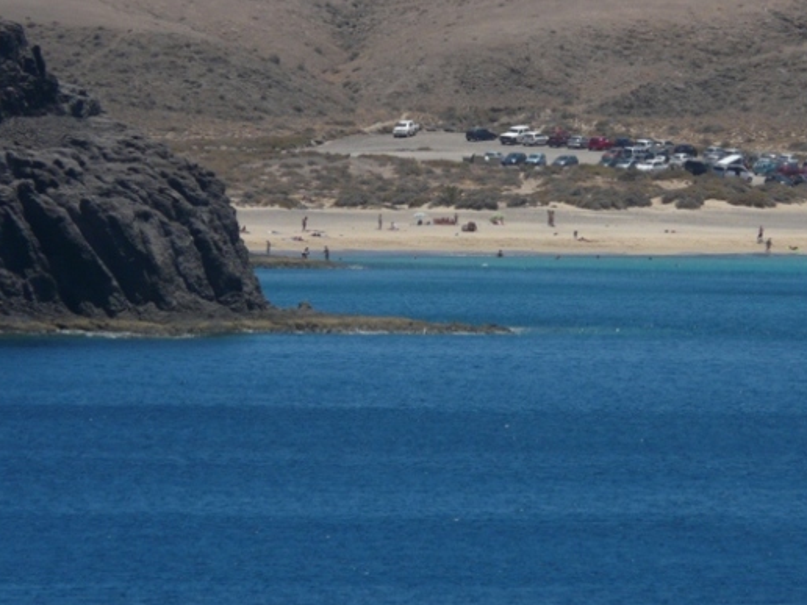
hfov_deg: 2.7
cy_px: 247
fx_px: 17018
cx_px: 498
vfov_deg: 2.0
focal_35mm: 730
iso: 100
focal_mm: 82.8
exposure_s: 1/500
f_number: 7.1
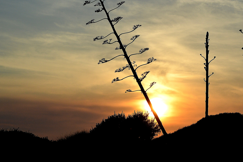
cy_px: 55
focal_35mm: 135
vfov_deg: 10.1
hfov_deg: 15.1
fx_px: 909
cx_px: 193
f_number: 7.1
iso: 200
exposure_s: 1/2500
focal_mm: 55
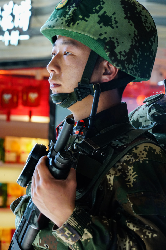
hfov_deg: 5.8
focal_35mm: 237
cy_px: 125
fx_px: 1639
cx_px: 83
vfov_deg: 8.7
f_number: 18
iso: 2000
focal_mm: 237
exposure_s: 1/40
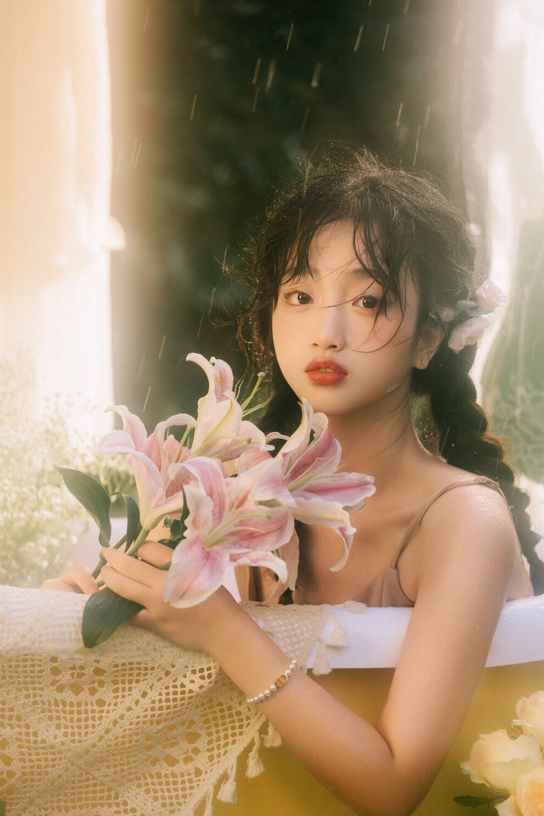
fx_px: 3649
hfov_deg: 8.5
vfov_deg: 12.8
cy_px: 462
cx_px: 299
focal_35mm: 161
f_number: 4
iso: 100
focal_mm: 135
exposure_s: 1/200
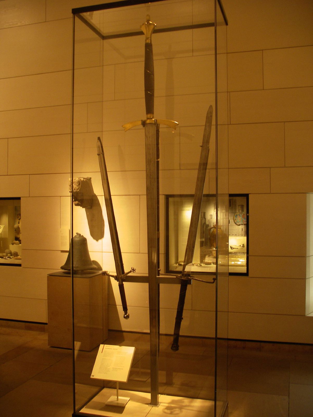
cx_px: 156
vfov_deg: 50.1
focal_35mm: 37
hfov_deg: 38.7
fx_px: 446
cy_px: 208
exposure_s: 1/5
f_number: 2.8
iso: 200
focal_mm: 7.8
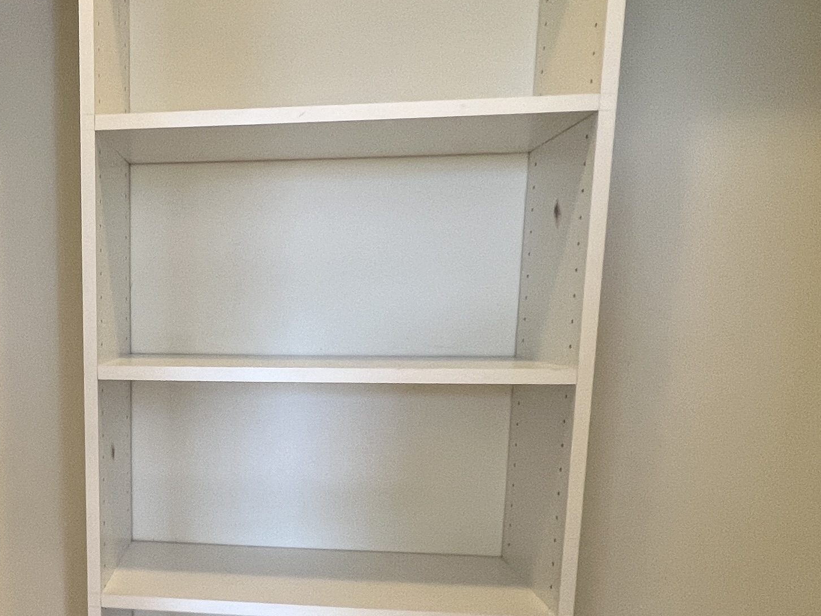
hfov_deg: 47.3
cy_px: 486
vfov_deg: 38.3
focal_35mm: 36
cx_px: 118
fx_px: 854
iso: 160
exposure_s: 1/120
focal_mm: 1.57
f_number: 1.8
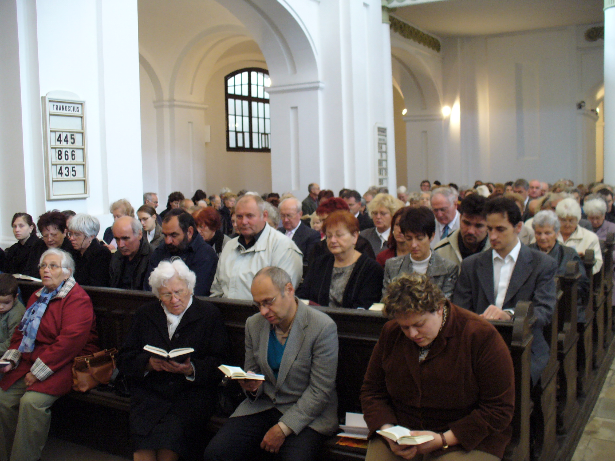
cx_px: 308
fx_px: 657
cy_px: 230
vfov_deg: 38.7
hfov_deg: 50.1
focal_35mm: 37
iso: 200
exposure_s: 1/8
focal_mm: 6.1
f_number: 2.8
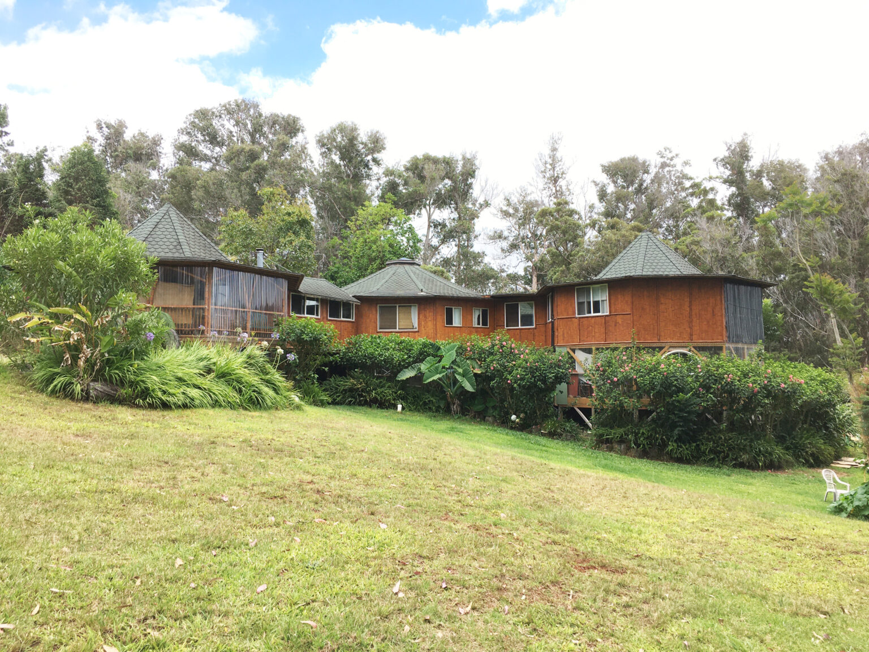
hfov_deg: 61.7
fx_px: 728
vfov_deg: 48.2
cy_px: 326
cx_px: 434
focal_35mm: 29
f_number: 2.2
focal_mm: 4.15
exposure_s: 1/545
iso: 25
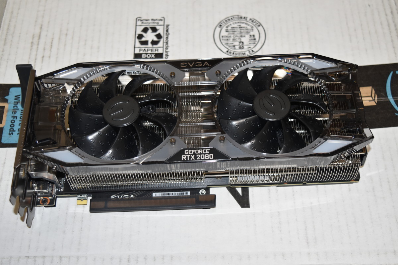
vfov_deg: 26.5
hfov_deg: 38.9
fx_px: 564
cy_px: 132
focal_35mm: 51
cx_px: 199
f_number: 4.5
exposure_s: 1/60
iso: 1000
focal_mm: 34
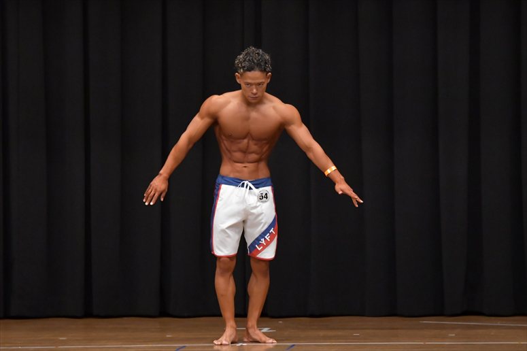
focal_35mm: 255
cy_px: 176
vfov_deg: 5.4
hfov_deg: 8.1
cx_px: 264
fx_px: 3731
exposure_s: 1/400
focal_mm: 170
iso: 6400
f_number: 5.6
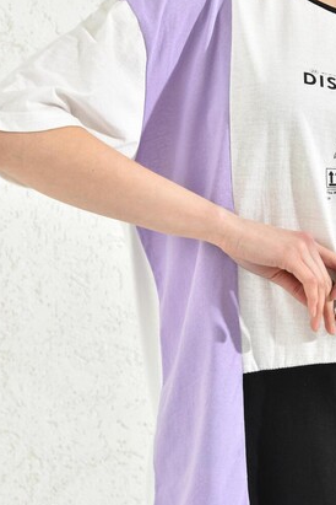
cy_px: 149
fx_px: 1176
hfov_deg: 16.1
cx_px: 296
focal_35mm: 84
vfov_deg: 24.0
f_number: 7.1
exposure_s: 1/160
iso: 100
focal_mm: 46
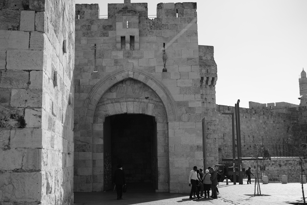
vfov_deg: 31.2
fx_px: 367
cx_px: 133
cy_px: 105
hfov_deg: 45.3
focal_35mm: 43
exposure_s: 1/2500
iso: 100
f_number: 2.8
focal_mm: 36
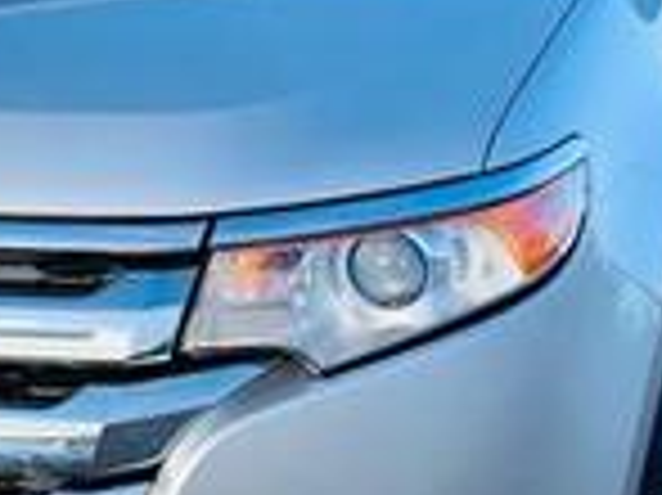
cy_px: 148
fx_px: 1701
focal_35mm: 89
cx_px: 54
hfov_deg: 21.5
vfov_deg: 16.5
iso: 25
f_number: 1.8
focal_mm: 4.25
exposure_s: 1/573
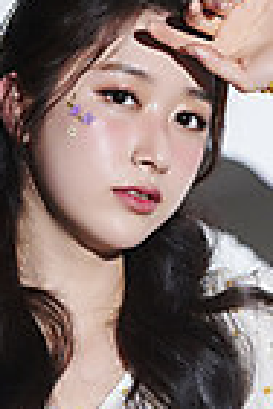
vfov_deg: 6.9
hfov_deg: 4.6
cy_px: 220
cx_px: 243
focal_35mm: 299
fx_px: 3401
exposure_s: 1/100
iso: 500
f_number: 8
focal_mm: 105
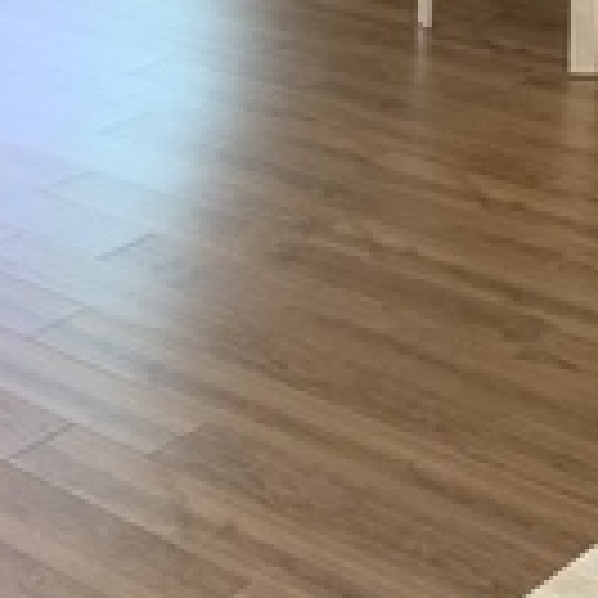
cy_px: -130
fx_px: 2169
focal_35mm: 111
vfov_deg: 15.1
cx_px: -121
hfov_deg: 15.1
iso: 64
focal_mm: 4.25
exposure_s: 1/121
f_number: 1.8
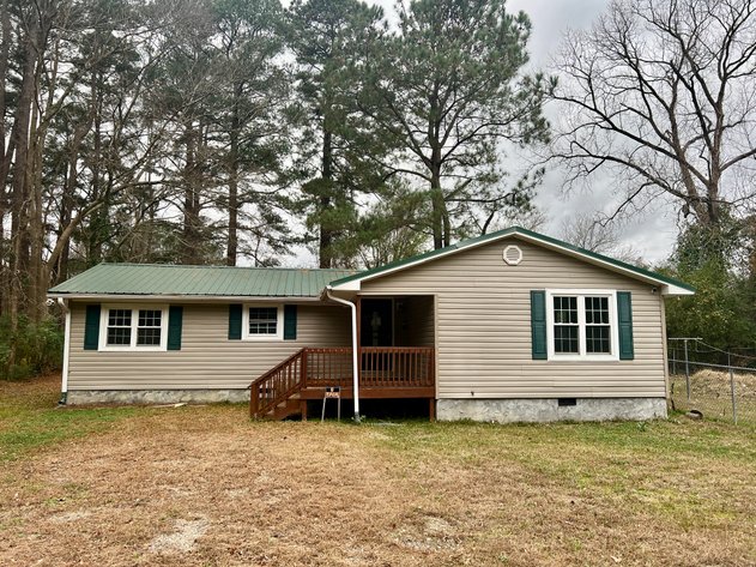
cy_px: 284
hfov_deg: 67.3
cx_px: 378
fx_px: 568
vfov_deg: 53.0
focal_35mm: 26
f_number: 1.5
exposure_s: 1/714
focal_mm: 5.7
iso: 50
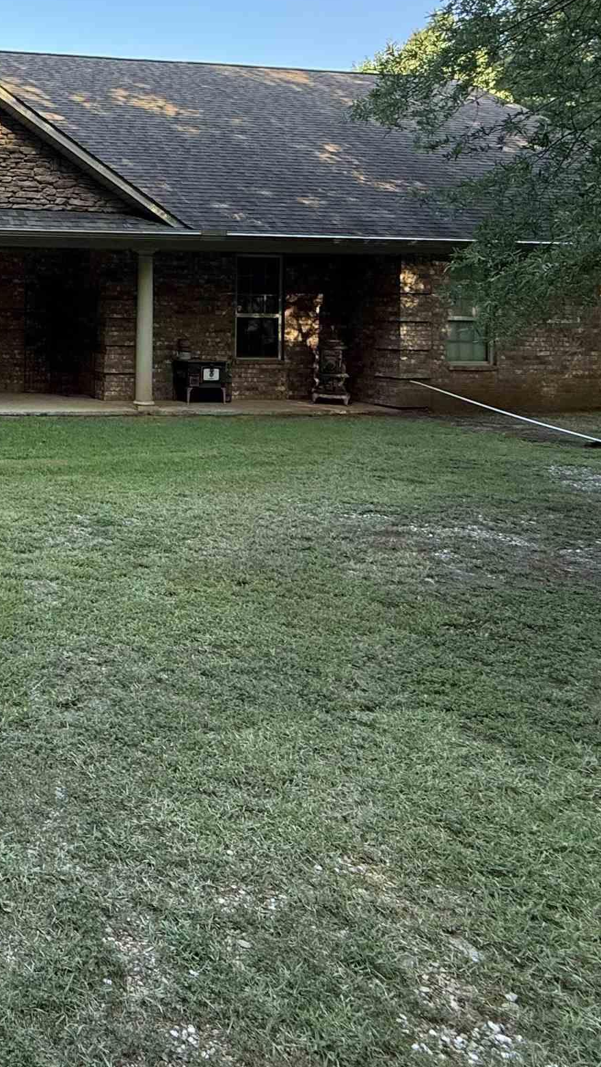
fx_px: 850
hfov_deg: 32.3
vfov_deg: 61.7
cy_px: 307
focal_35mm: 30
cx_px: -118
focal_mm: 2.22
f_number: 2.2
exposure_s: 1/112
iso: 64
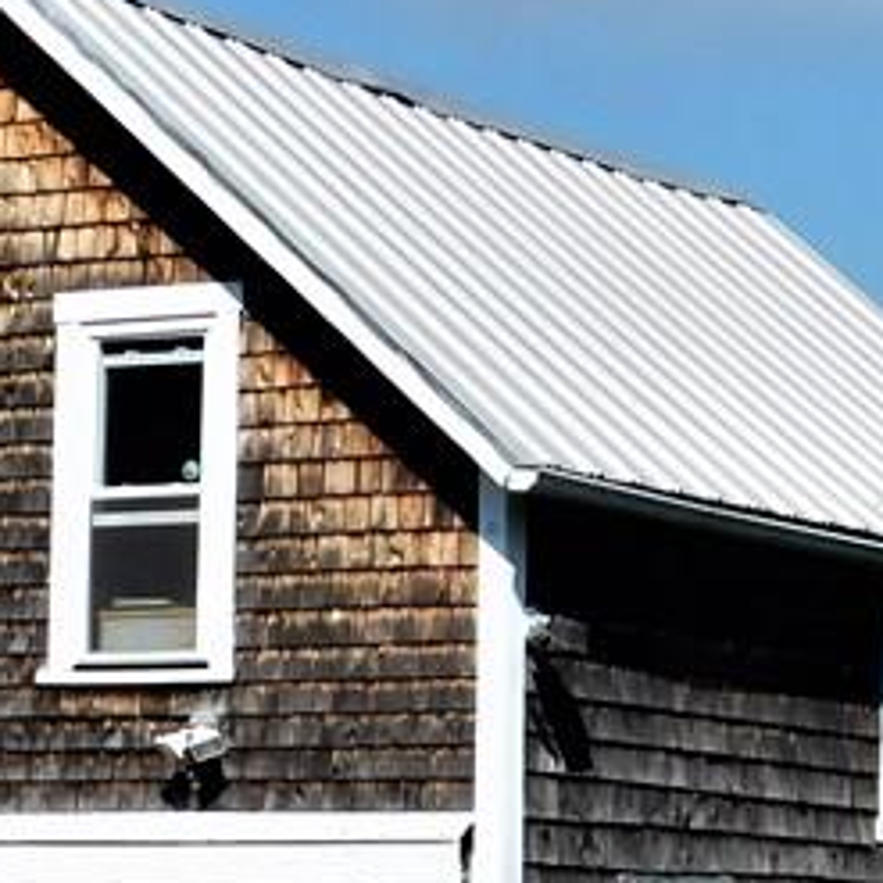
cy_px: 1123
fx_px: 4762
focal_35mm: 165
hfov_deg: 10.6
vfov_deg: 10.4
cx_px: 493
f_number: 7.4
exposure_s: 1/640
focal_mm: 8
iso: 125
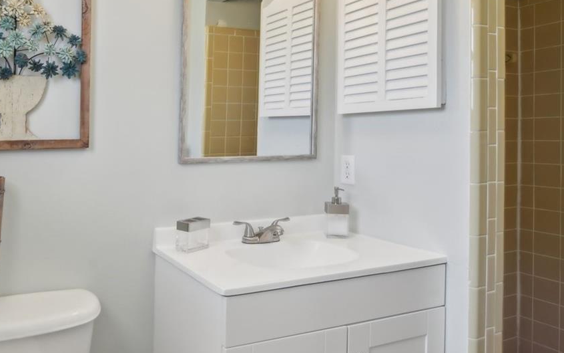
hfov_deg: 64.3
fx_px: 415
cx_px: 140
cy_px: 135
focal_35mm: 27
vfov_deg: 45.7
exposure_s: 1/15
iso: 400
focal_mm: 14
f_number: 8
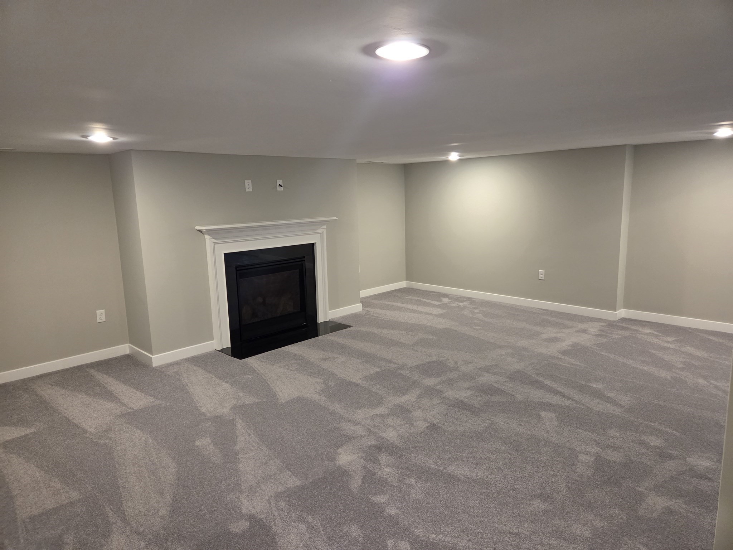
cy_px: 275
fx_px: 487
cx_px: 366
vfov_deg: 58.9
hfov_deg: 73.9
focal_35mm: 23
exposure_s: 1/120
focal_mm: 5.4
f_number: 1.8
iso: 1000
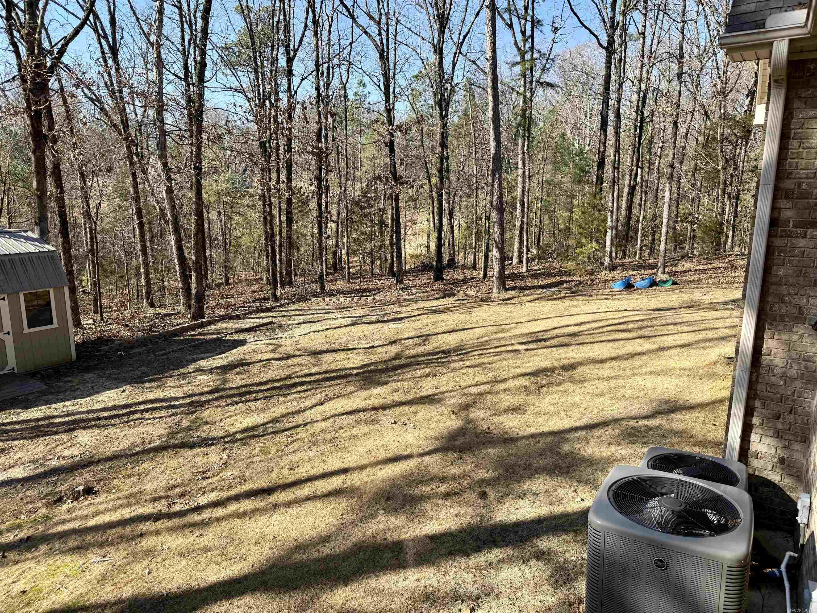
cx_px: 408
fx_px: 566
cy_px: 306
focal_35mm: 24
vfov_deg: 56.8
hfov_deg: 71.6
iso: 80
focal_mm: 6.76
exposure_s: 1/1901
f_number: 1.78
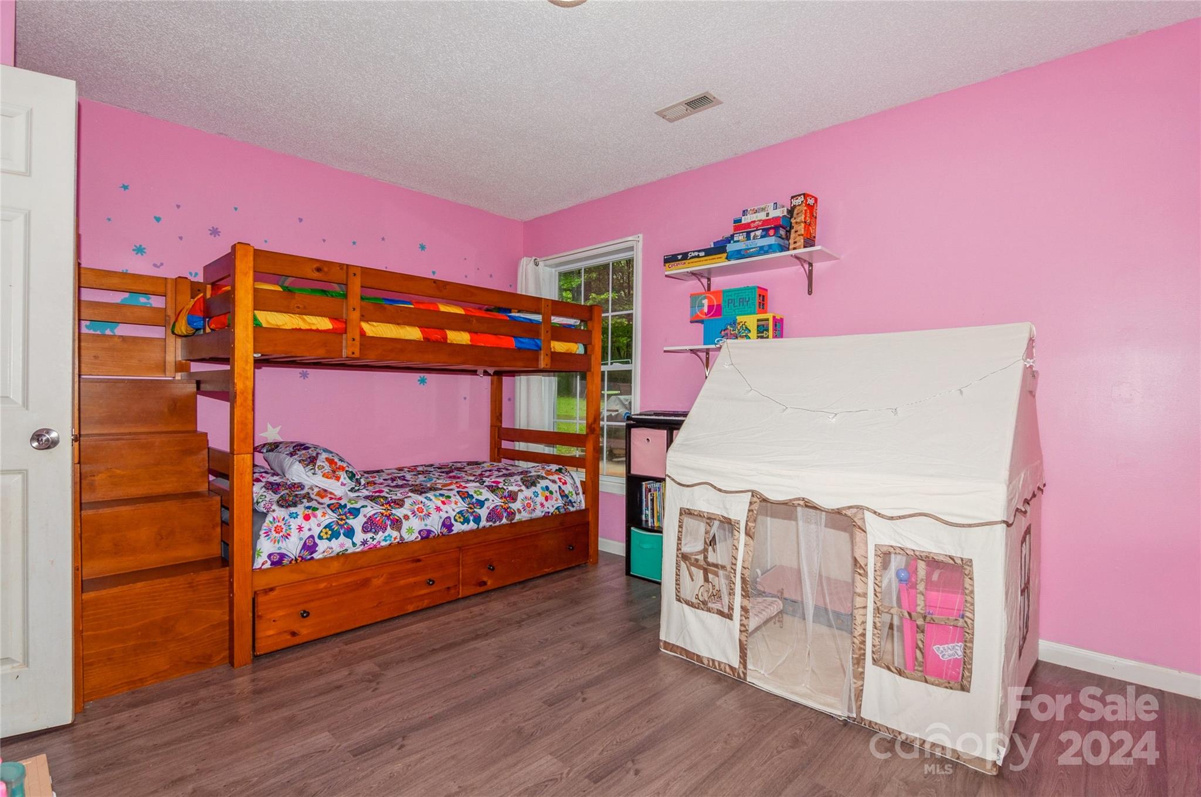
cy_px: 398
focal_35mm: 16
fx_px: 550
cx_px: 600
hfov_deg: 95.1
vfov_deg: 71.9
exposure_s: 1/100
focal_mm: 11
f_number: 8
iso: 200
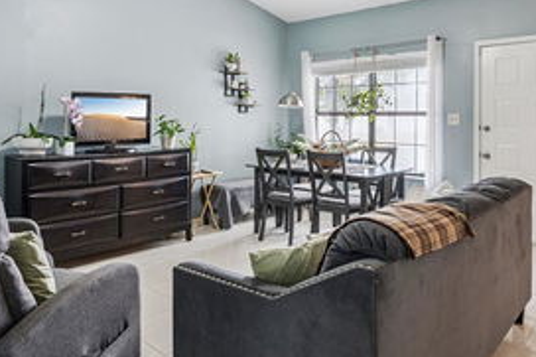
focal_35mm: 30
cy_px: 107
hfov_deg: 61.9
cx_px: 258
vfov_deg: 42.7
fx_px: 446
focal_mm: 17
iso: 800
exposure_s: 1/6
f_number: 13
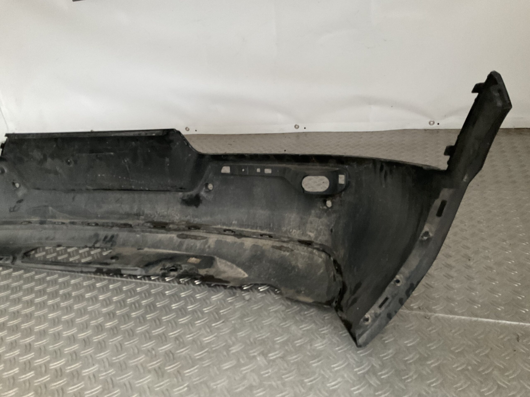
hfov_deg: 61.7
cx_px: 265
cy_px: 198
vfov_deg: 48.2
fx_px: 444
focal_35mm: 29
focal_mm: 3
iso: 320
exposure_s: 1/30
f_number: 1.8
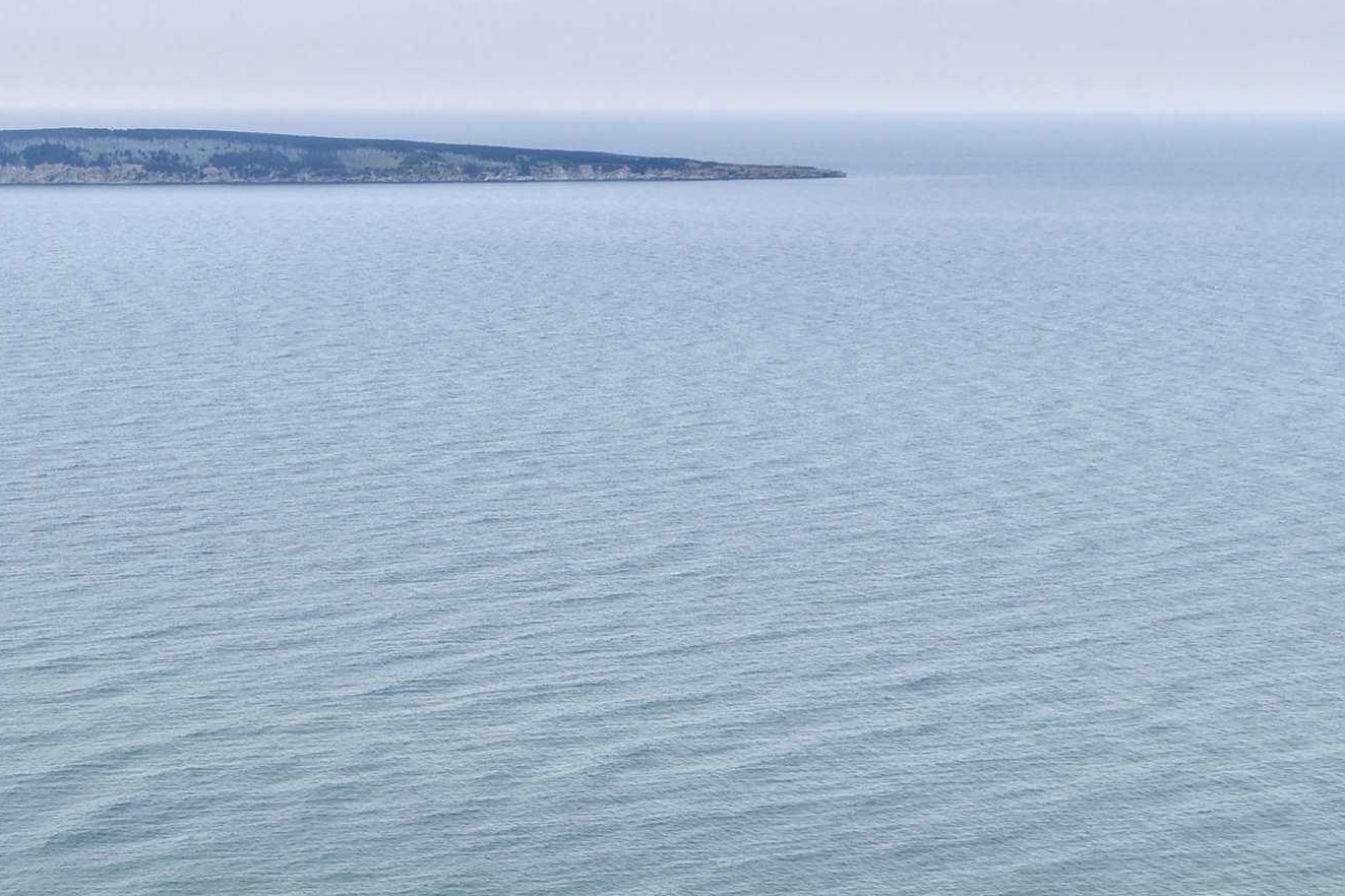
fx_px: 2428
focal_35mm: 65
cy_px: 938
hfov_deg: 28.8
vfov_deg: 20.1
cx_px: -38
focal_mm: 14.45
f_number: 2.8
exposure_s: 1/800
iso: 100
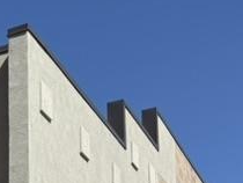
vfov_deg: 11.3
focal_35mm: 117
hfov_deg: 14.4
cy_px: 385
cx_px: -218
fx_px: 822
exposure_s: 1/4405
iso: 80
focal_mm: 6.76
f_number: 1.78
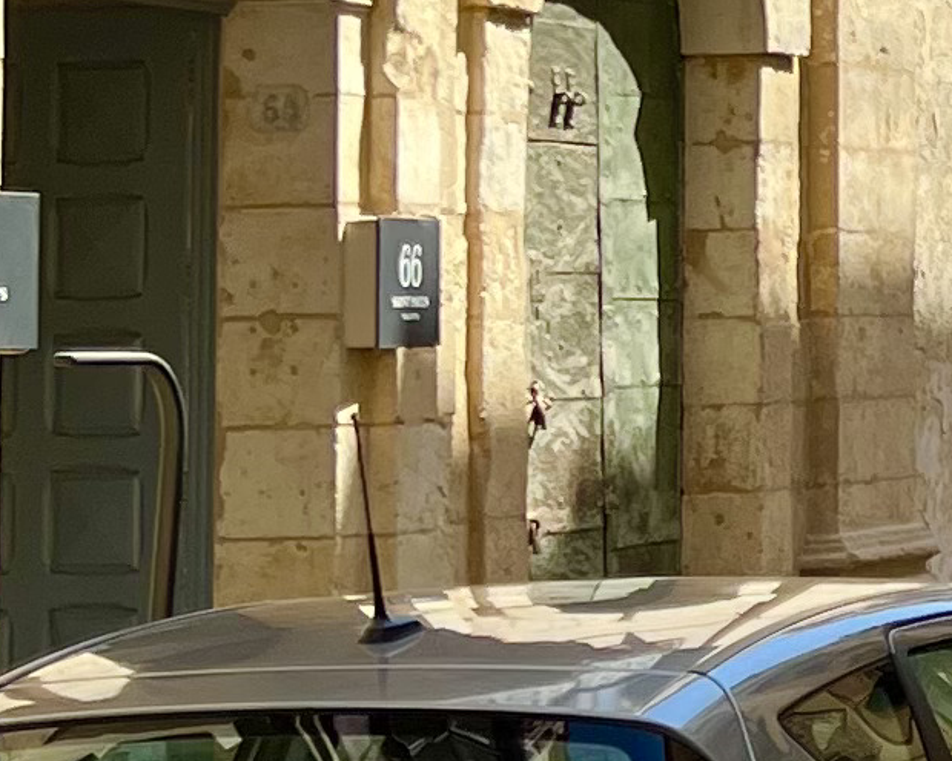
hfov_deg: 10.4
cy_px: -31
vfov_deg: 9.3
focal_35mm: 165
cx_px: 2130
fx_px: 4649
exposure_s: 1/2915
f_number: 1.5
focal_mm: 5.7
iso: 50
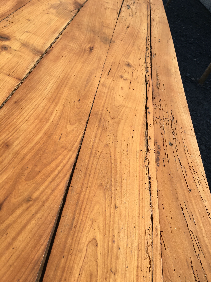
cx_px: 106
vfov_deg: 61.7
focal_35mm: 29
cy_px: 141
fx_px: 236
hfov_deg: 48.2
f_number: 2.2
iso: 25
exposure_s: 1/2137
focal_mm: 4.15
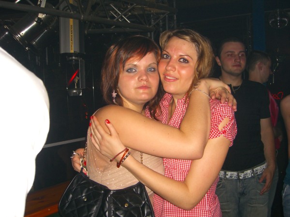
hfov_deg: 49.0
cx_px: 145
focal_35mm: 38
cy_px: 108
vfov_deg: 37.7
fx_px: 318
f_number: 2.8
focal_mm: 7.9
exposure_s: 1/60
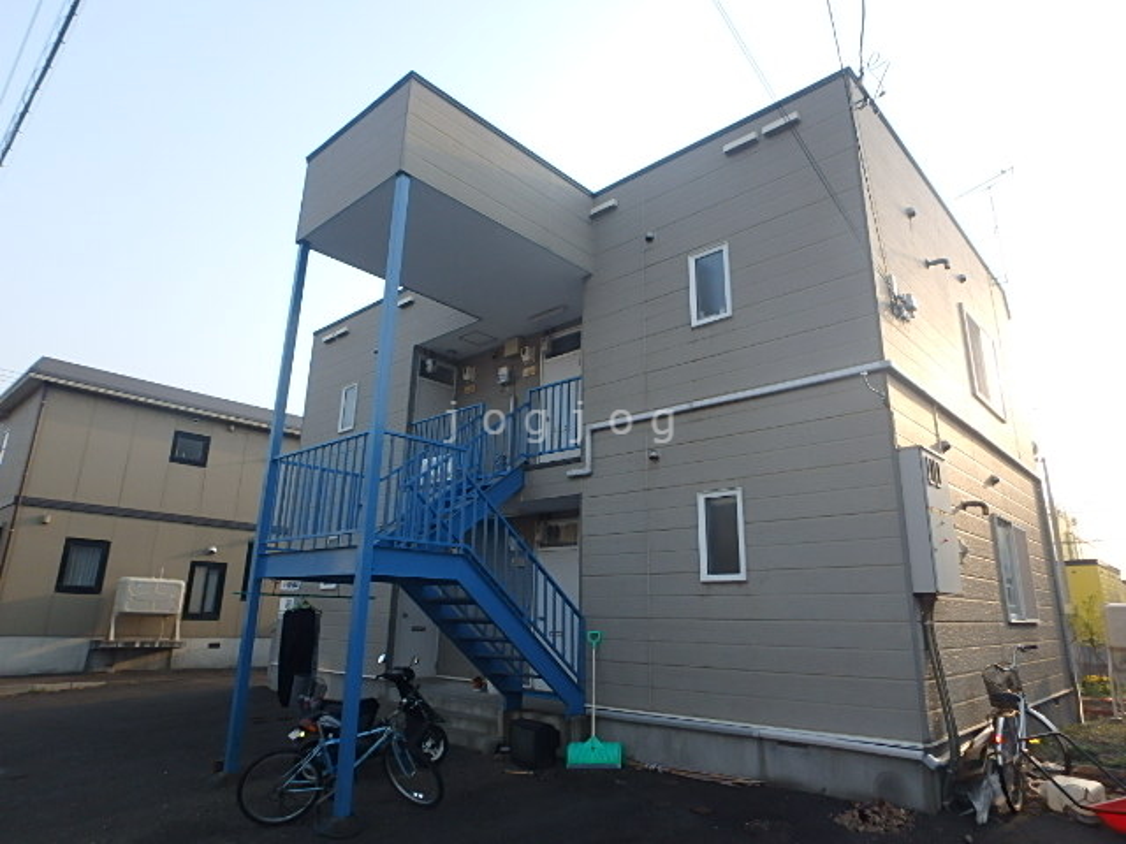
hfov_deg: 79.0
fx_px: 683
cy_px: 422
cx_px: 563
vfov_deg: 63.4
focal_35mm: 21
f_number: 3.5
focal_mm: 3.7
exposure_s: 1/400
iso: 125
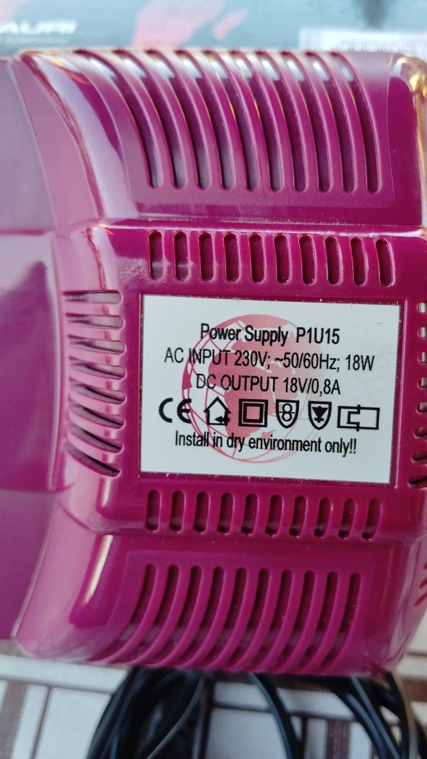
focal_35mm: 31
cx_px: 267
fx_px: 624
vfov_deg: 62.6
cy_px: 375
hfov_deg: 37.5
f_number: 1.8
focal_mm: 4.22
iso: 392
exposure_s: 1/100
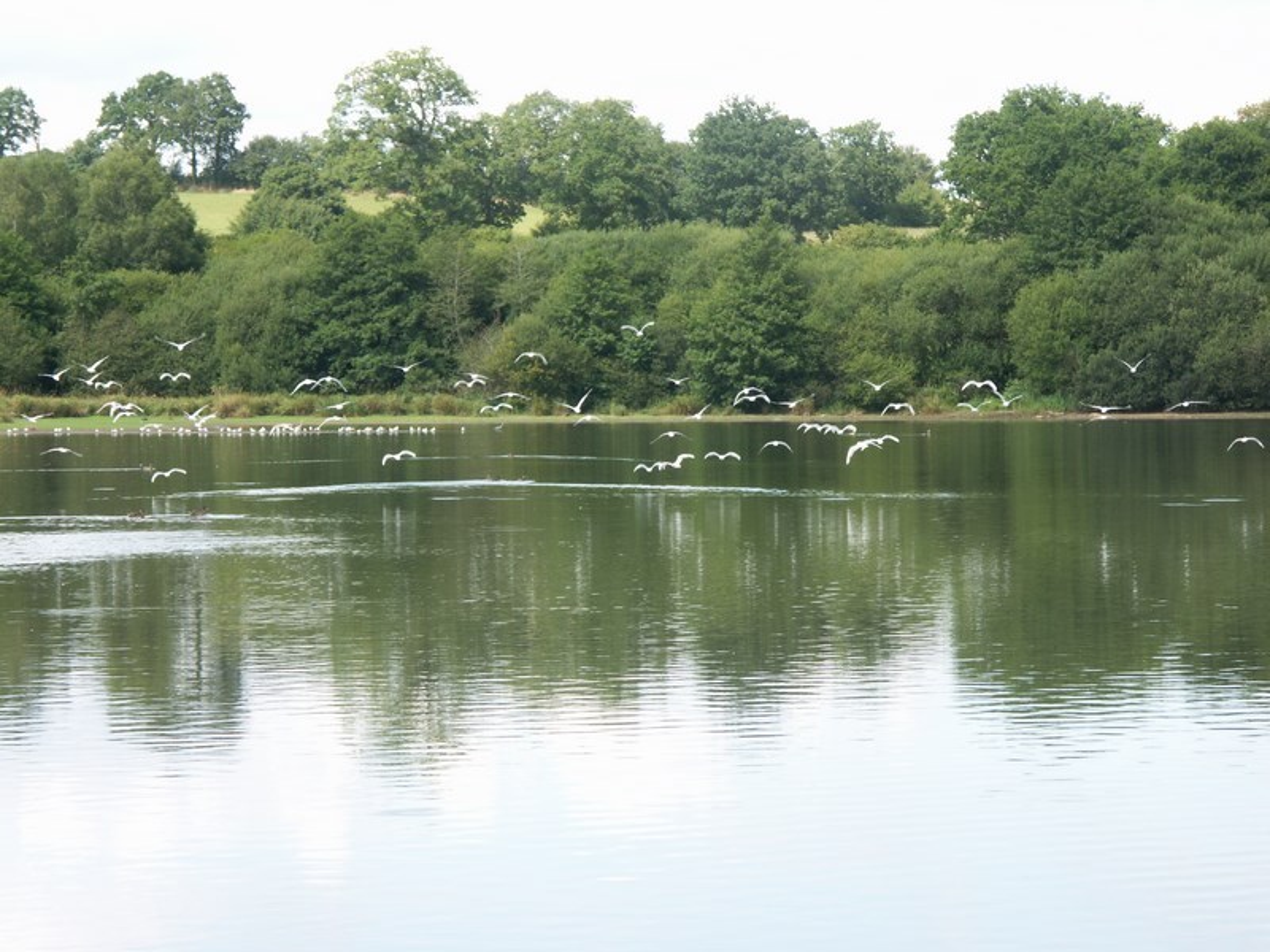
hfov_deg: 12.5
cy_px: 476
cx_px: 635
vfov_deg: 9.4
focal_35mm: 158
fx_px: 5797
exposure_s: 1/125
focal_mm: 40.27
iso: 64
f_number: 6.3
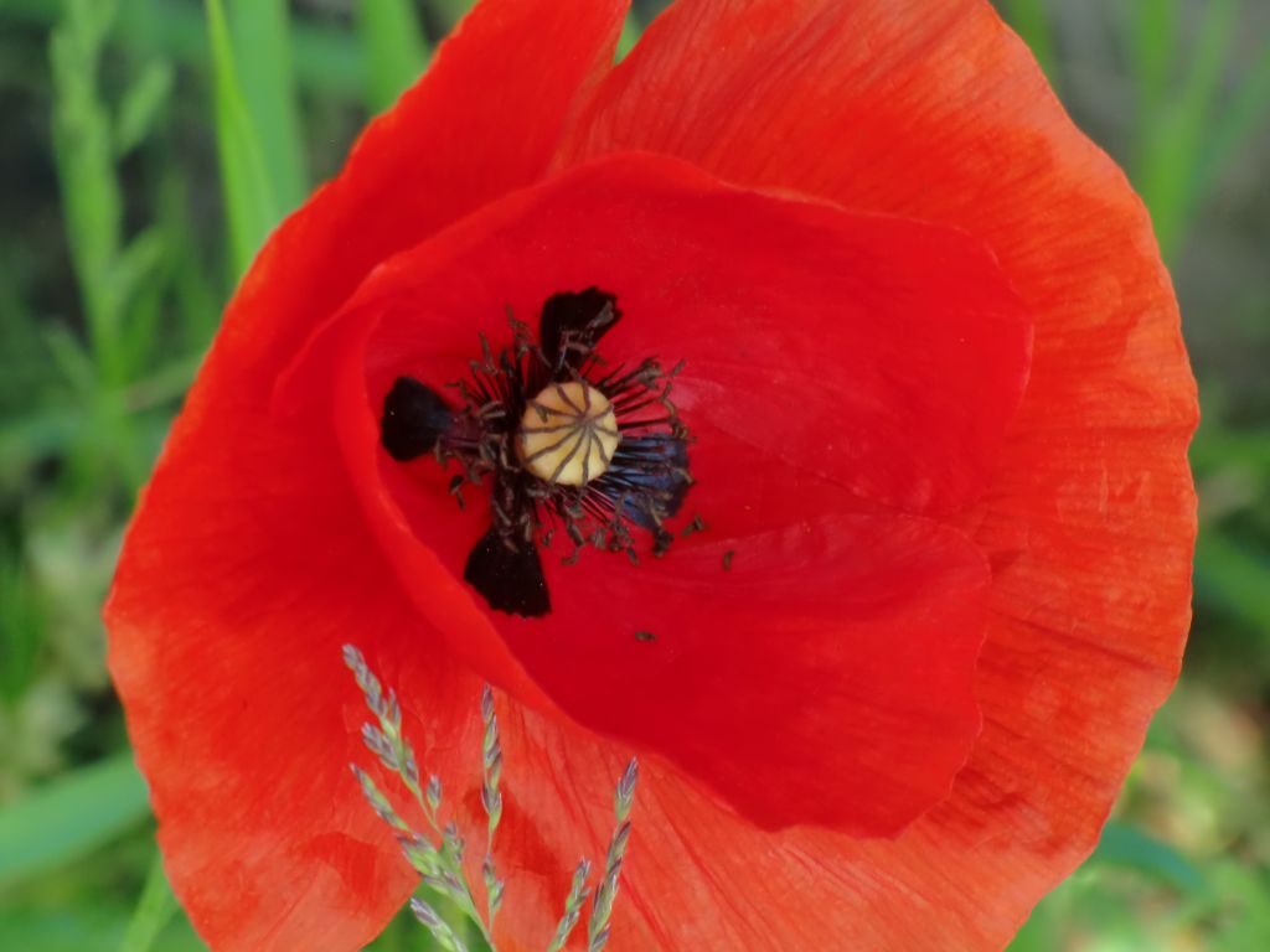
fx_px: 8805
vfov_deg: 6.2
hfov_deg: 8.2
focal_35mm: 240
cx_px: 635
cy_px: 476
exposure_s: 1/250
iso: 160
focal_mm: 43
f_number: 5.8
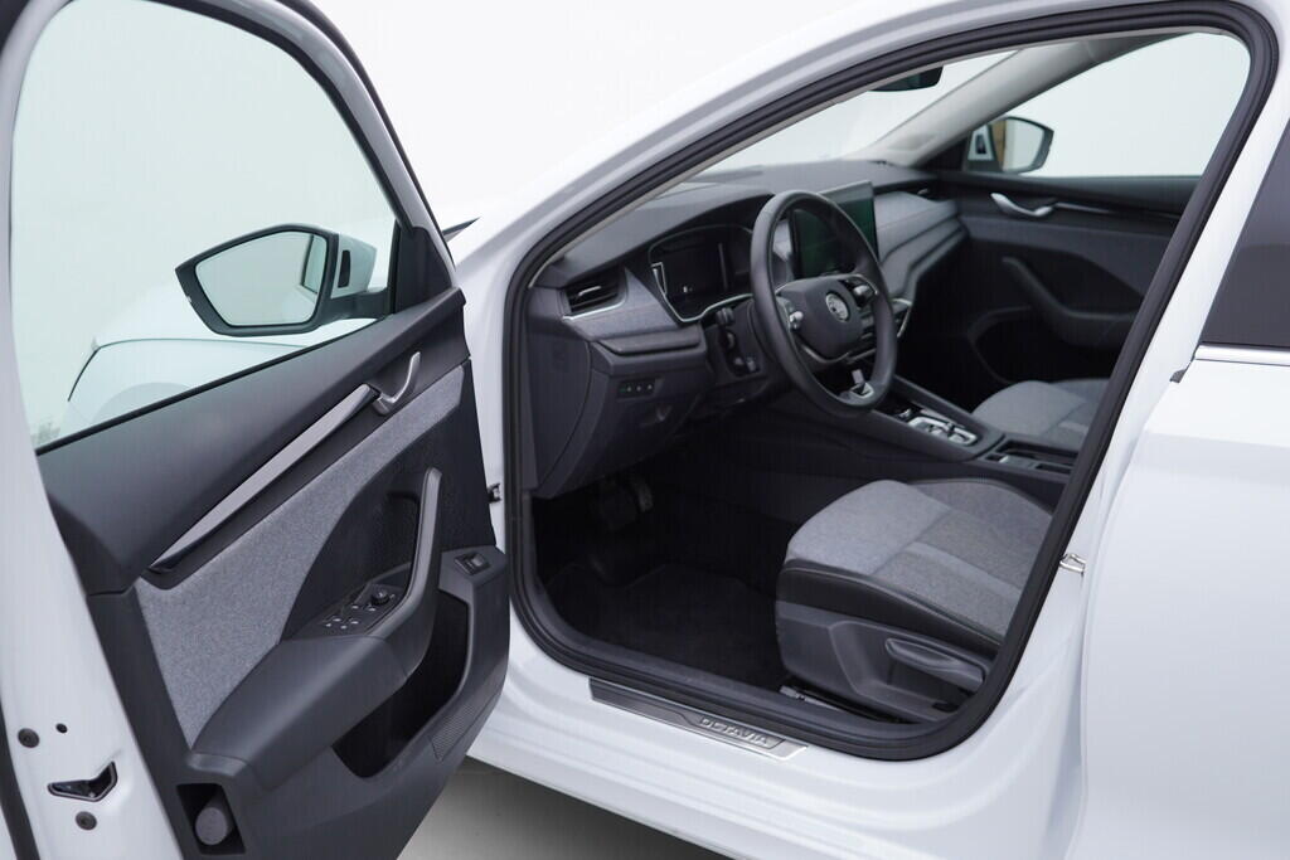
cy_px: 430
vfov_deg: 36.9
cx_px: 645
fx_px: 1290
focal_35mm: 36
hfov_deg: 53.1
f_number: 2.8
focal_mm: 24
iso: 125
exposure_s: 1/80
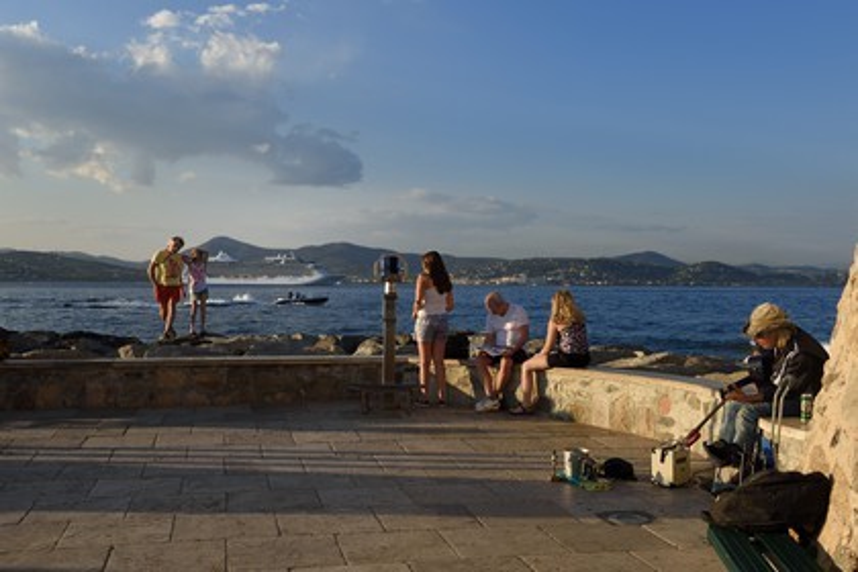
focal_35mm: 38
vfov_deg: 35.1
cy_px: 286
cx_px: 429
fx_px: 906
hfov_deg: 50.7
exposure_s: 1/250
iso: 200
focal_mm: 38
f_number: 10
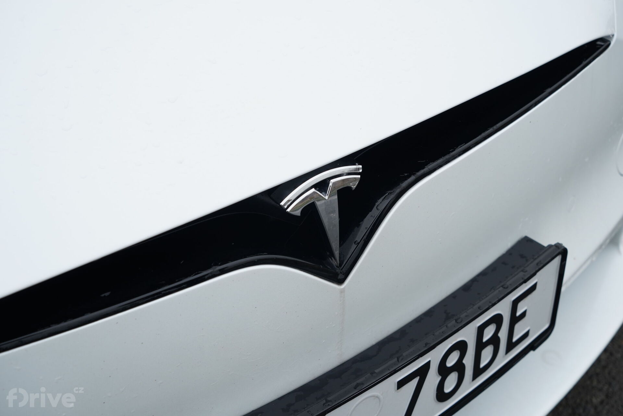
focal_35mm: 47
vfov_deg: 28.6
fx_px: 813
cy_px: 208
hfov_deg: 41.9
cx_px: 312
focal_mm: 47
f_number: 6.3
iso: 500
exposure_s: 1/160
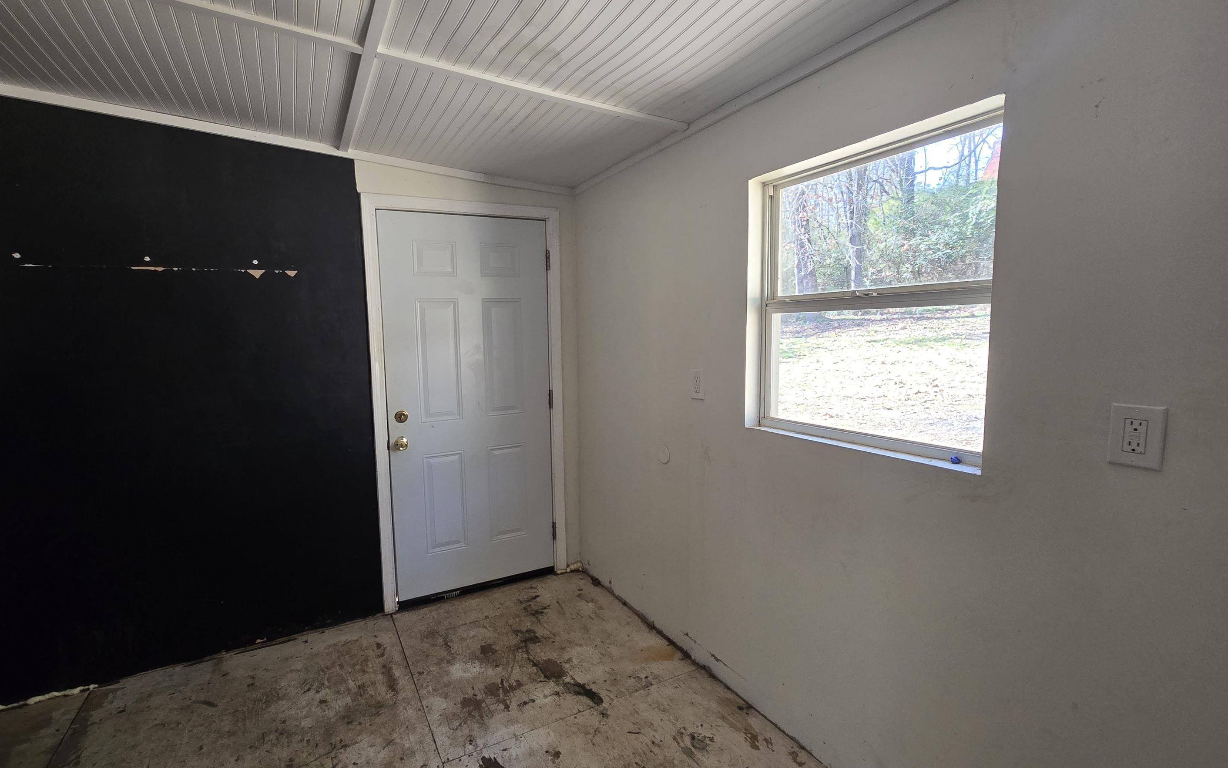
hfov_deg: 101.2
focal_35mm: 15
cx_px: 563
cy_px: 394
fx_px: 502
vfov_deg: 74.8
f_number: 2.2
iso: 160
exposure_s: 1/60
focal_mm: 2.2
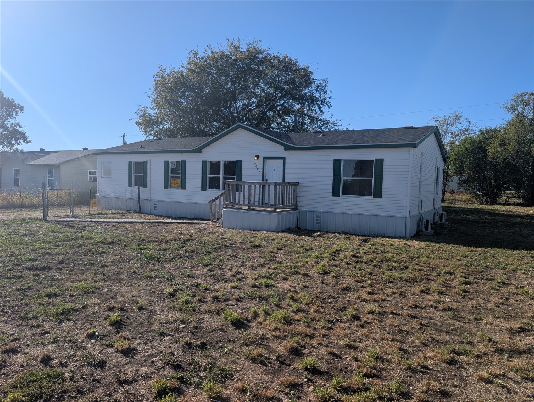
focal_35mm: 24
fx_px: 371
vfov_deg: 56.9
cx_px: 267
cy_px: 201
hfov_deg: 71.5
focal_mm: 6.9
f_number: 1.68
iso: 20
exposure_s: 1/1637
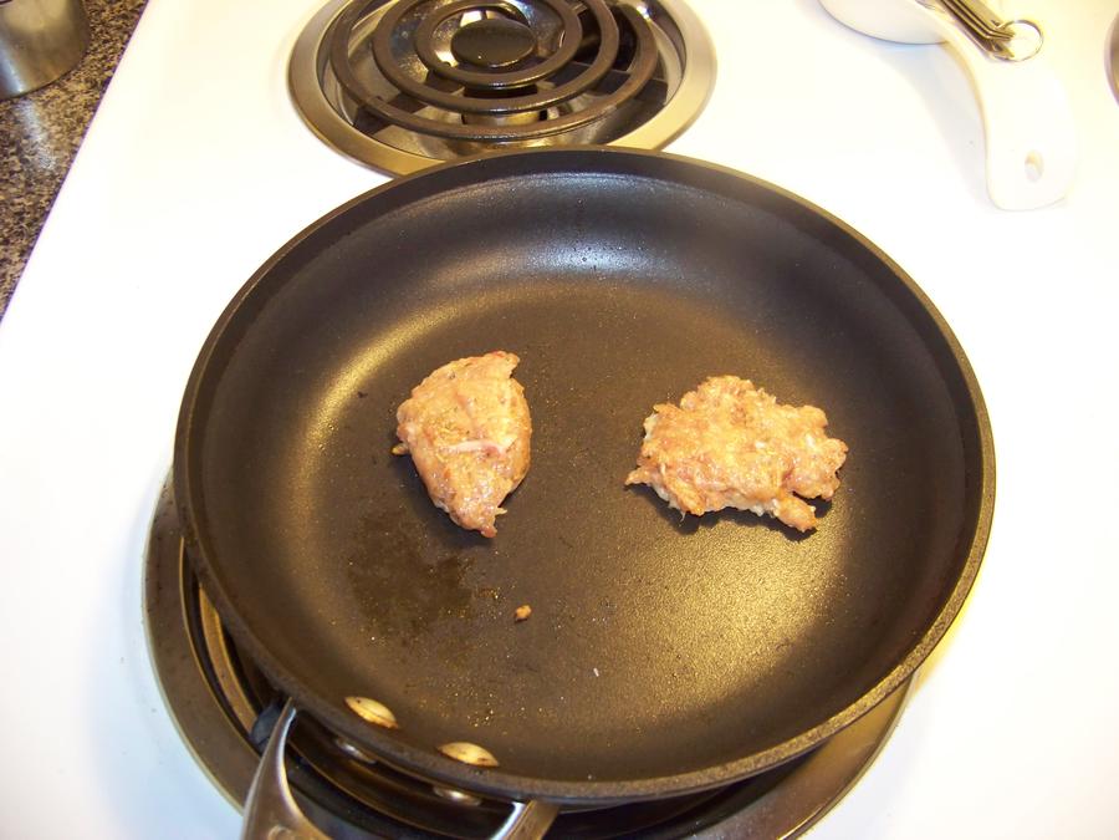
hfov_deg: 51.4
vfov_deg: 39.7
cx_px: 560
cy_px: 420
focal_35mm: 36
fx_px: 1164
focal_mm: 5.85
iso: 200
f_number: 2.8
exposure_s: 1/30
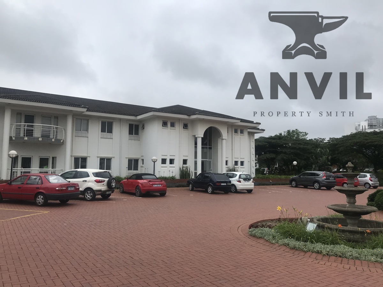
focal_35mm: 28
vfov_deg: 49.7
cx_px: 192
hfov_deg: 63.4
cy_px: 144
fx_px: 310
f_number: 1.8
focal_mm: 3.99
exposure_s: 1/1597
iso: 20
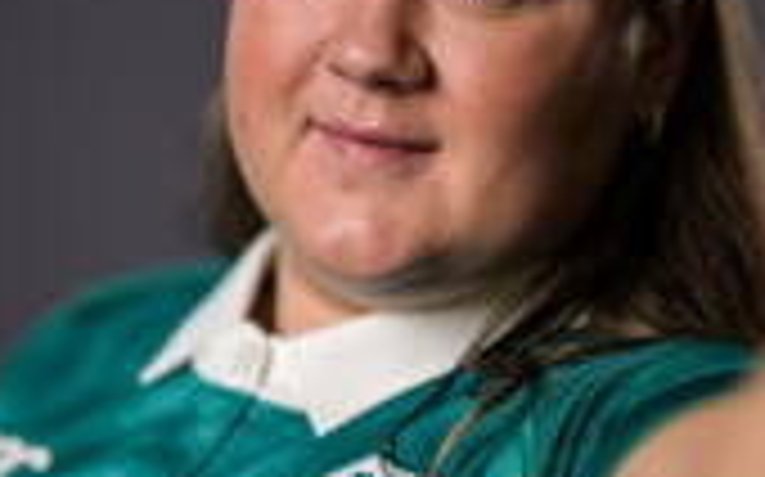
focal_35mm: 127
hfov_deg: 16.4
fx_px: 2646
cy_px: 279
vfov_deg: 10.3
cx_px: 430
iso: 32
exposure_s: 1/1250
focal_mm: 50
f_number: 1.2
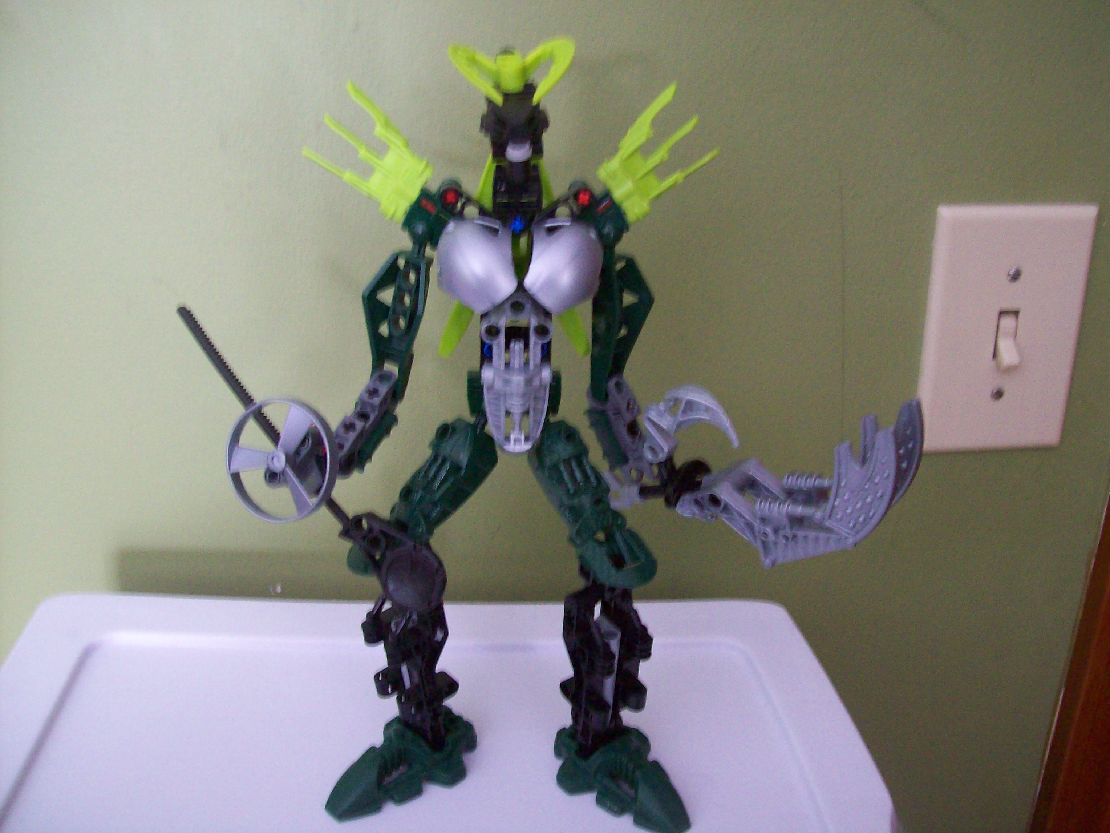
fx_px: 1154
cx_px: 555
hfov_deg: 51.4
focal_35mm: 36
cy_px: 416
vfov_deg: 39.7
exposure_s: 1/8
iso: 200
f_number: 2.7
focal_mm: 6
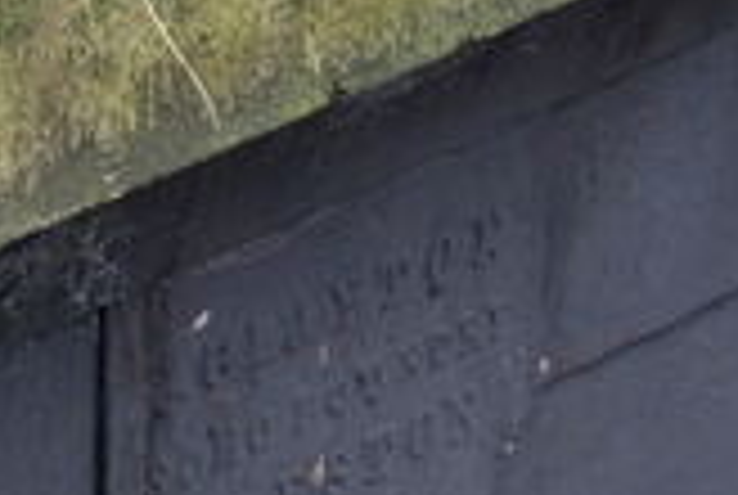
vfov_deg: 3.4
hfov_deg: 5.1
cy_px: 454
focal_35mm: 400
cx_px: 477
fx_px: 8215
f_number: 4
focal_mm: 55
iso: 1600
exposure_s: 1/180
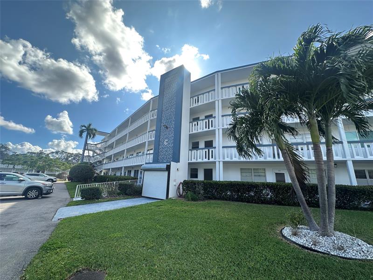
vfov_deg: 85.7
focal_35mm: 14
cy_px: 140
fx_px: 151
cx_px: 186
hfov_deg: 102.1
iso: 40
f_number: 2.2
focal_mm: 2.22
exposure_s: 1/836
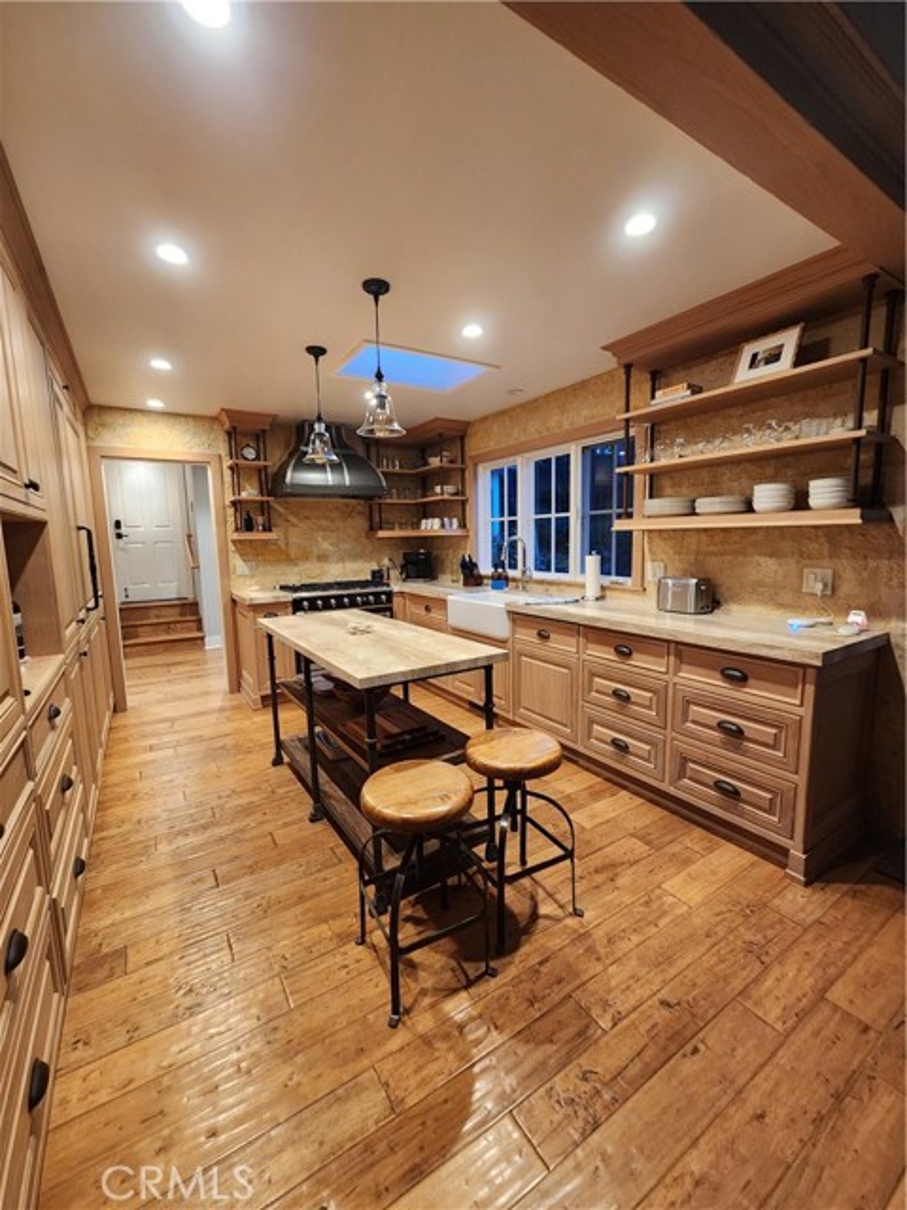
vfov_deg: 106.2
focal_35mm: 13
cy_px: 605
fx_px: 454
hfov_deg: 89.9
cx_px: 454
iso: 320
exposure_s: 1/30
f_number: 2.2
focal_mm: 2.2
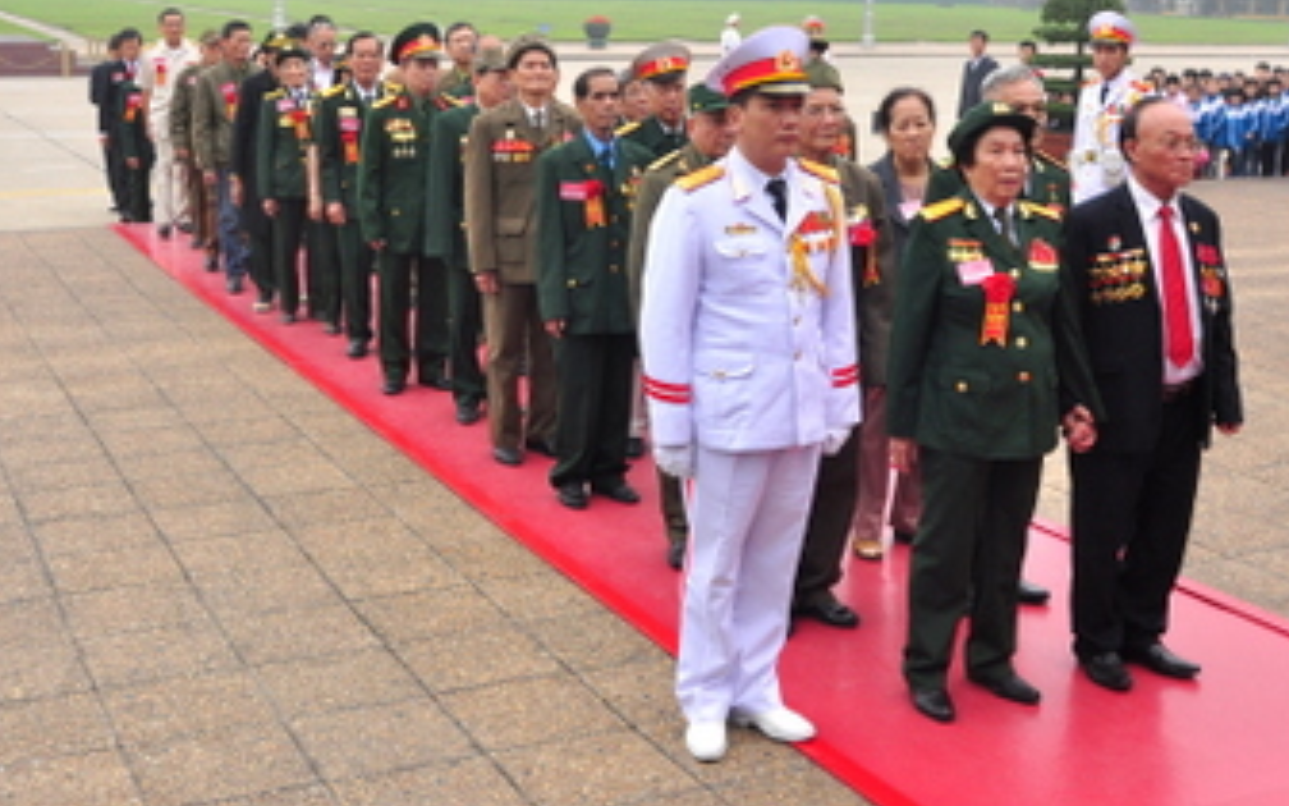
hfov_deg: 40.3
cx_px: 671
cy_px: 219
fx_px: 1756
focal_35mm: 50
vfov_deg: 25.6
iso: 400
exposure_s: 1/125
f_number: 6.3
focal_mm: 22
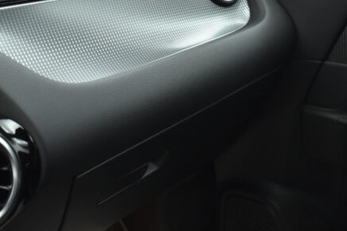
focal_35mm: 53
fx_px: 511
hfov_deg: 37.5
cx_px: 152
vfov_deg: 25.4
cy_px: 75
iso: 1600
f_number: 3.8
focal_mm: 20
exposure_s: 1/80
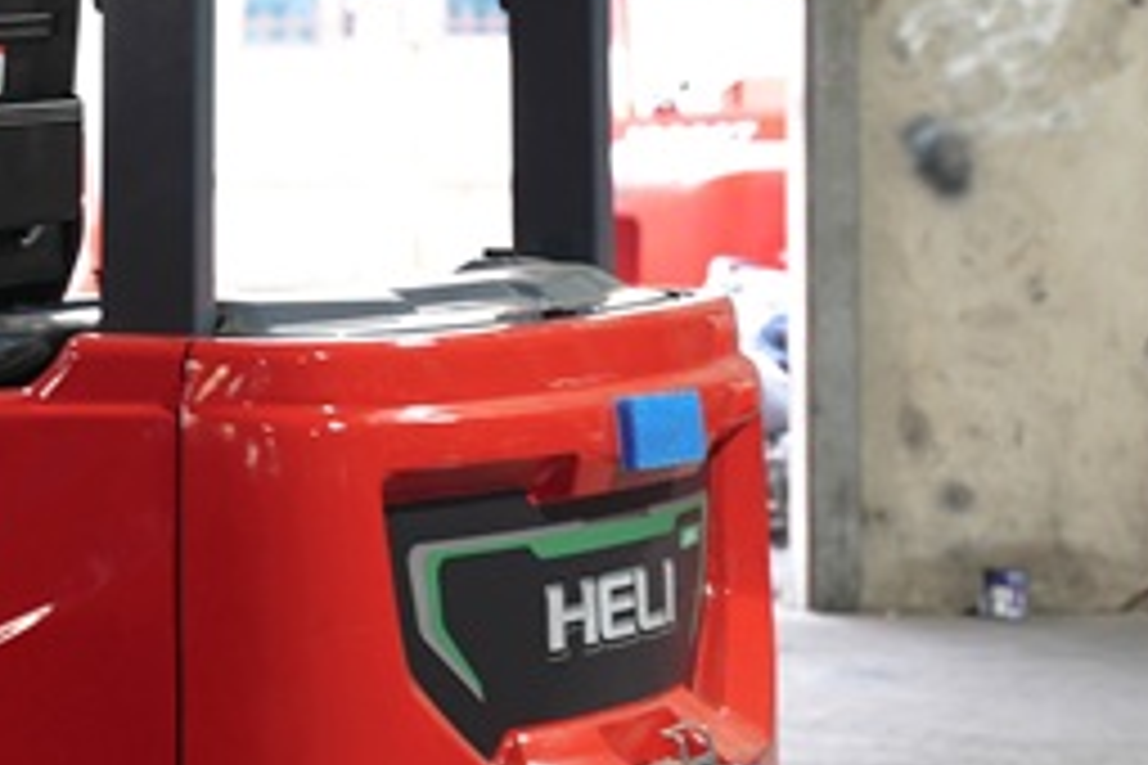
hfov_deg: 10.3
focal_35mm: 196
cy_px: 216
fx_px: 6239
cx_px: -349
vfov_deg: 7.0
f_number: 2.8
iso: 80
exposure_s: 1/3
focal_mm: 47.4
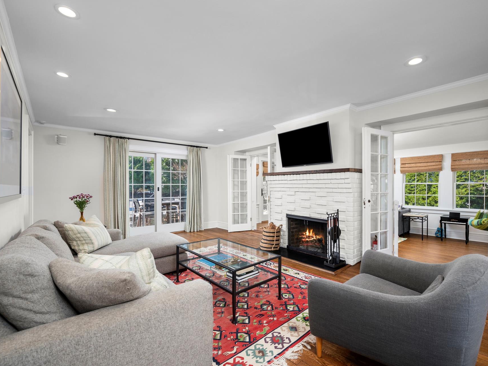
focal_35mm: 16
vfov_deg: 78.1
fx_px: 226
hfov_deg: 94.0
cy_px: 189
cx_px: 275
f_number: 7.1
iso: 320
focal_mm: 14
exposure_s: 1/3
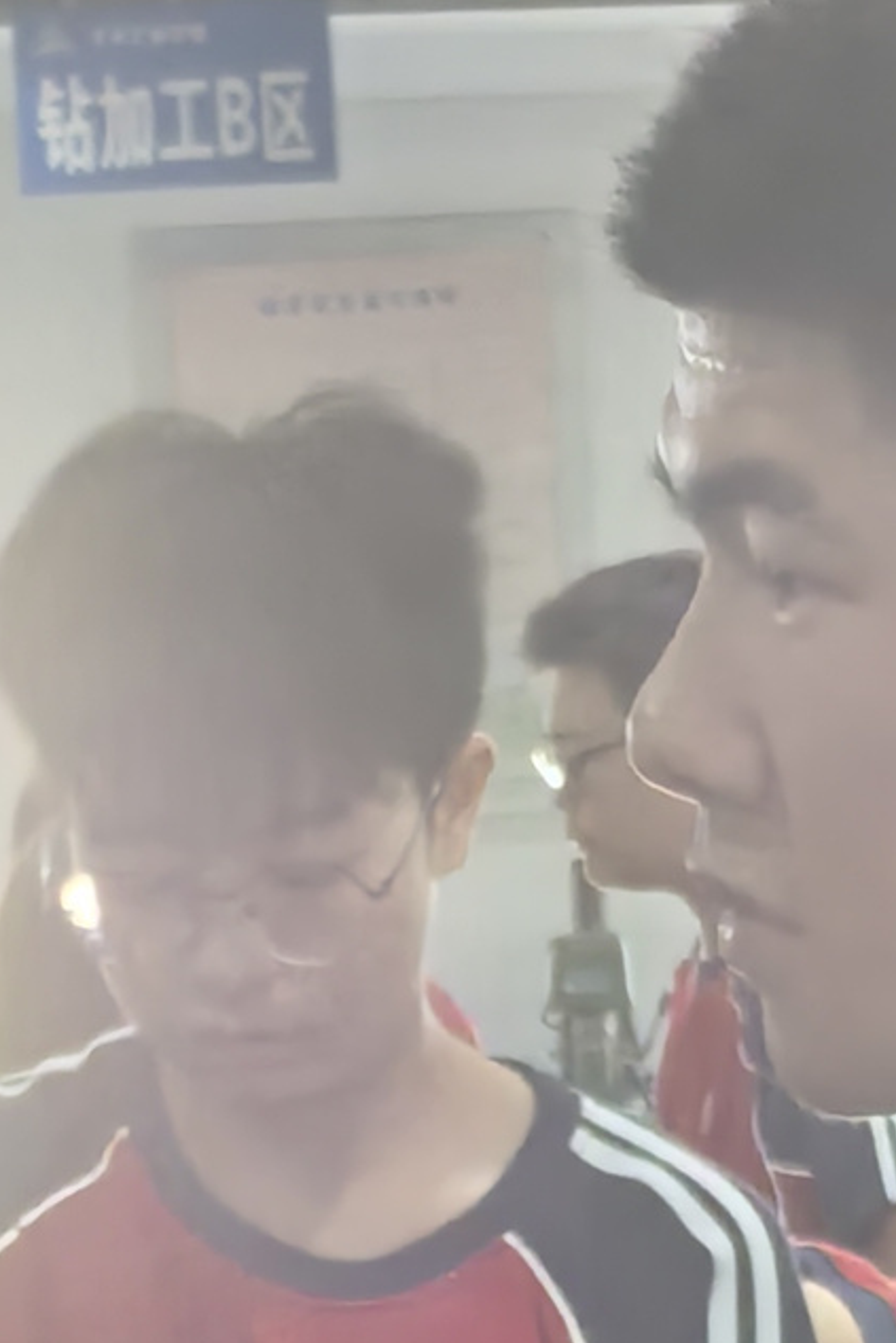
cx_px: 407
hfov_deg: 5.8
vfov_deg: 8.7
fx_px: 8768
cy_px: 1418
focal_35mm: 235
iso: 320
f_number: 1.9
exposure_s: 1/115
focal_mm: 5.52
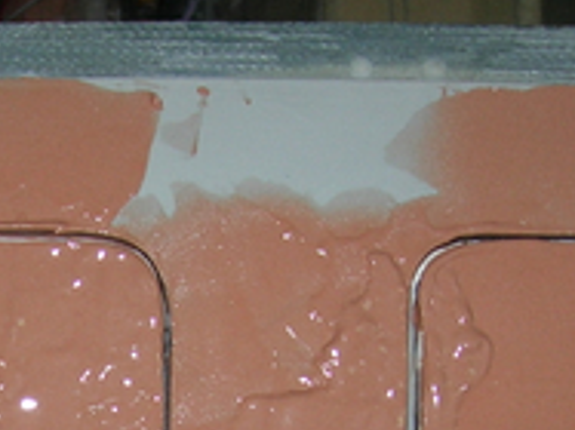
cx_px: -12
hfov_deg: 14.9
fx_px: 2158
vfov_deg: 10.9
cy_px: 679
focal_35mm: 130
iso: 64
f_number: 2.8
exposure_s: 1/60.1
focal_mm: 7.8
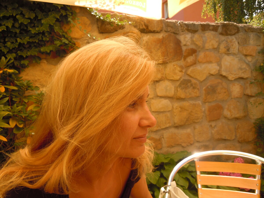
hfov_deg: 60.0
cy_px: 99
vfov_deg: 46.8
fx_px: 229
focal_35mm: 30
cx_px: 132
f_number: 3.5
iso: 100
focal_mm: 5.4
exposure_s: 1/250
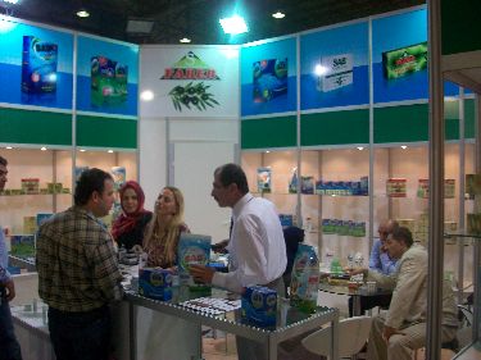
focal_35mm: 34
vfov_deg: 41.8
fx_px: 472
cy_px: 180
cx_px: 240
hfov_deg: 54.0
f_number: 2.8
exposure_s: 1/60
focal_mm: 5.7
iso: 107
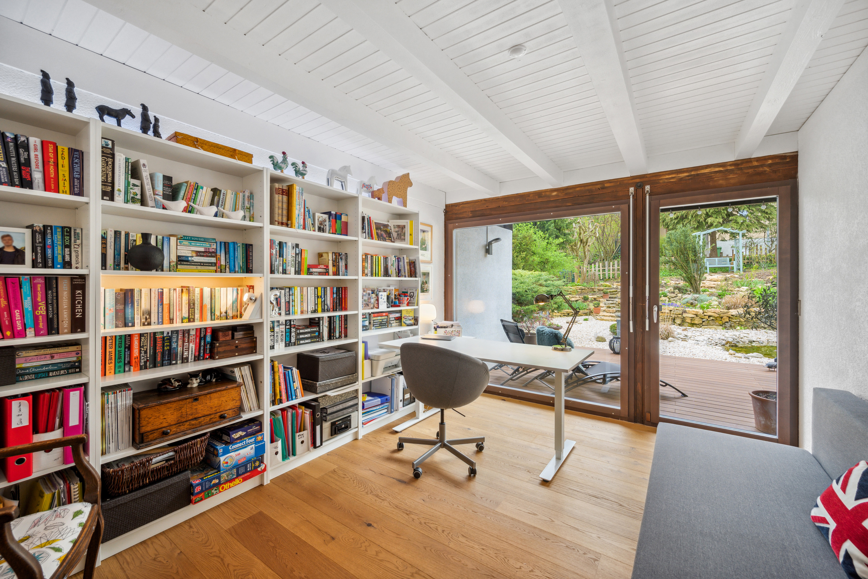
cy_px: 290
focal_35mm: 14
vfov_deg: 81.2
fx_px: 338
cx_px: 434
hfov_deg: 104.3
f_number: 8
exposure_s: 1/10
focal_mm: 14
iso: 500
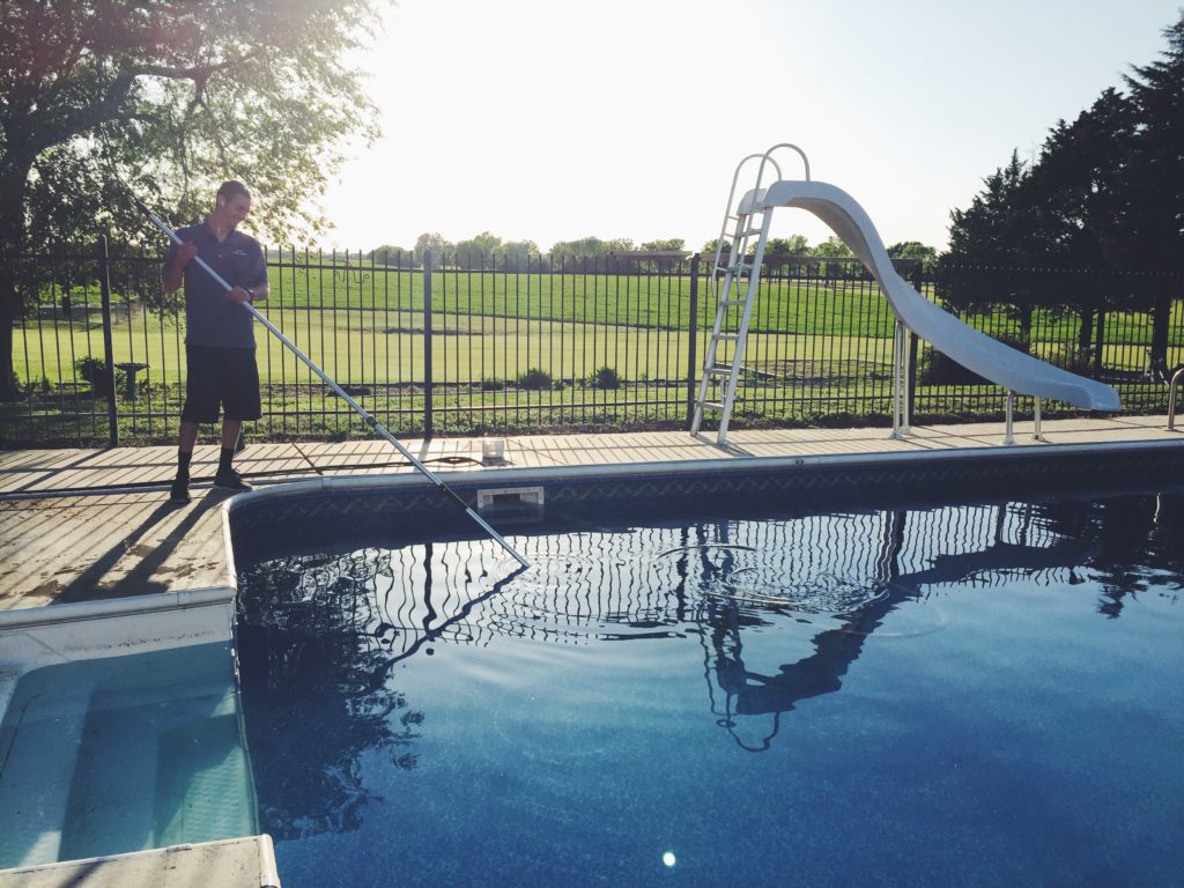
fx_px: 992
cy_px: 444
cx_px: 592
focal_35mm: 29
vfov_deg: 48.2
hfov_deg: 61.7
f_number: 2.2
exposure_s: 1/1522
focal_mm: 4.15
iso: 32
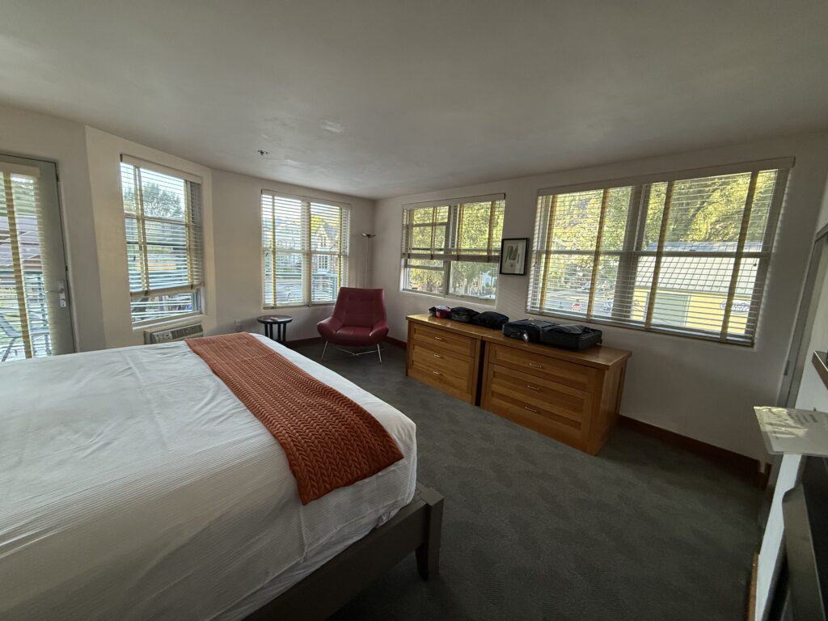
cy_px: 310
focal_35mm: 14
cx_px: 414
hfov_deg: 102.1
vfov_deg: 85.7
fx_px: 335
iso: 320
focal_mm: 2.22
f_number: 2.2
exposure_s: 1/99
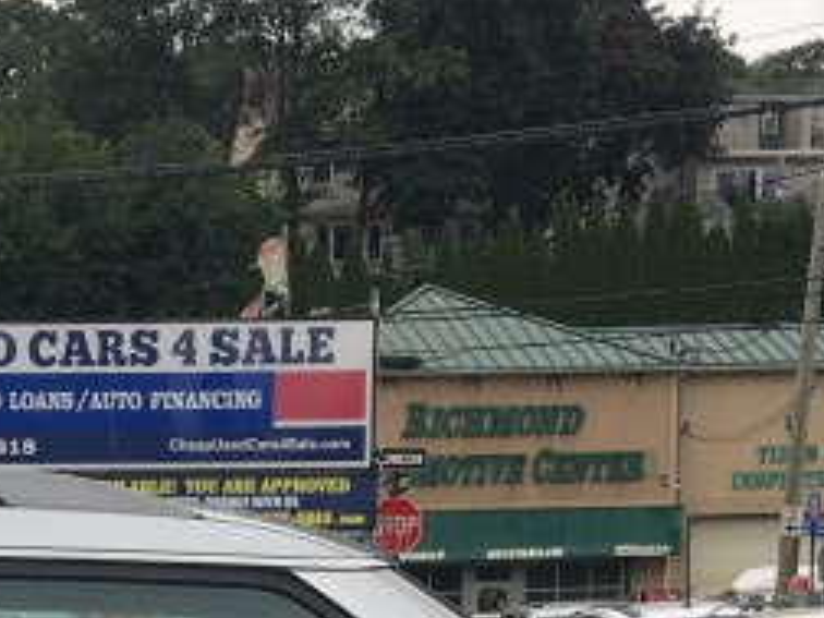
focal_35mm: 118
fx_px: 2809
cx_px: 0
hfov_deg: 16.3
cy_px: 1118
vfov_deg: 11.6
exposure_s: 1/234
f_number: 2.2
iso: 25
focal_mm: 4.15
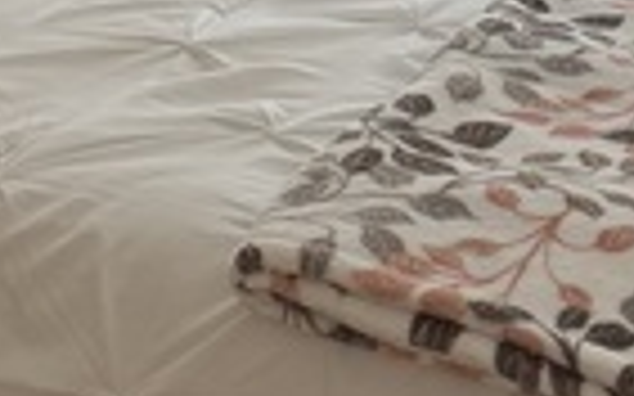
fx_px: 2401
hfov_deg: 14.7
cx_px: -36
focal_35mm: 139
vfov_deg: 9.2
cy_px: -189
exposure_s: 1/121
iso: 160
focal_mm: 6.86
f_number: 1.78
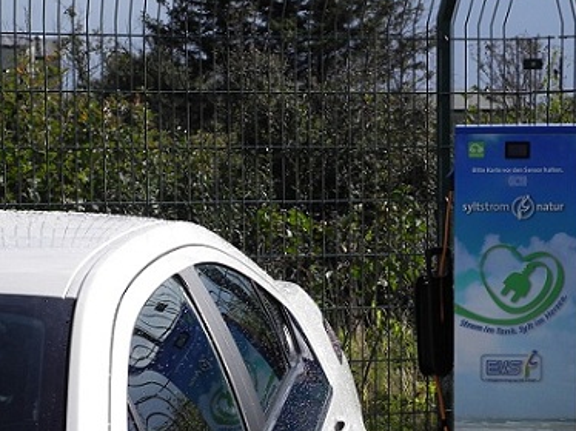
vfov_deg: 13.9
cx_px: 327
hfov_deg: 18.6
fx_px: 1763
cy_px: 307
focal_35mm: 106
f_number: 4.5
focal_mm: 13
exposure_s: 1/925
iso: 100
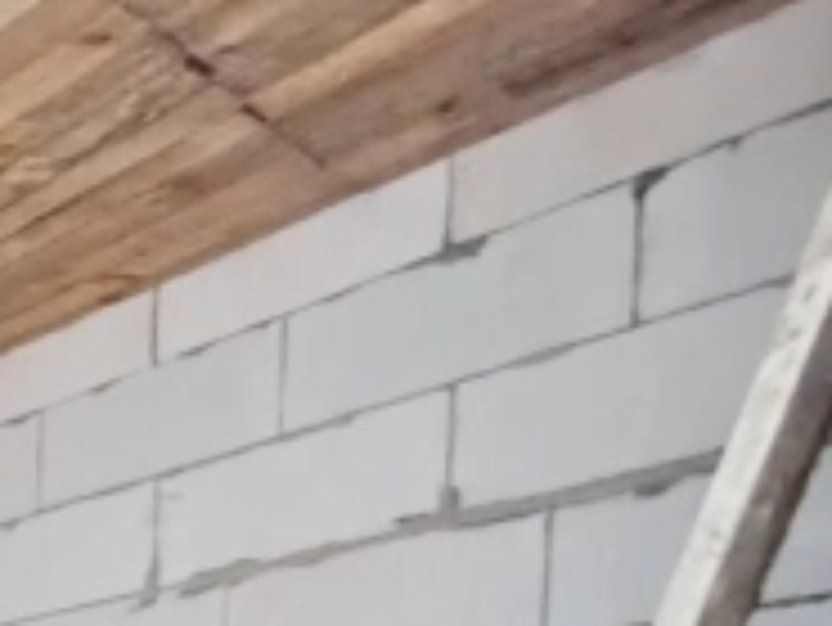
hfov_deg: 26.1
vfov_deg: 21.2
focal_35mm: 54
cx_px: -418
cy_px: 1022
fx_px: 1299
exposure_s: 1/10
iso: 2000
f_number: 2.2
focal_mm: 1.65
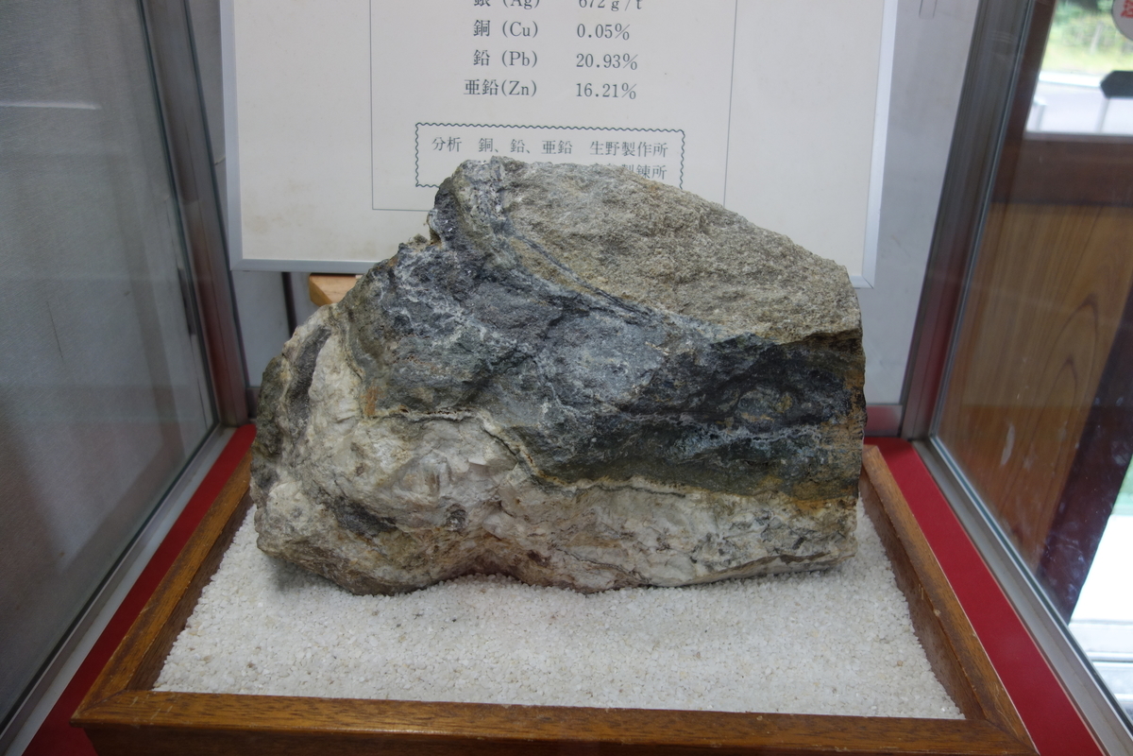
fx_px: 881
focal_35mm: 28
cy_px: 378
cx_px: 566
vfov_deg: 46.4
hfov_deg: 65.5
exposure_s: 1/80
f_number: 1.8
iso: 125
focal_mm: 10.4
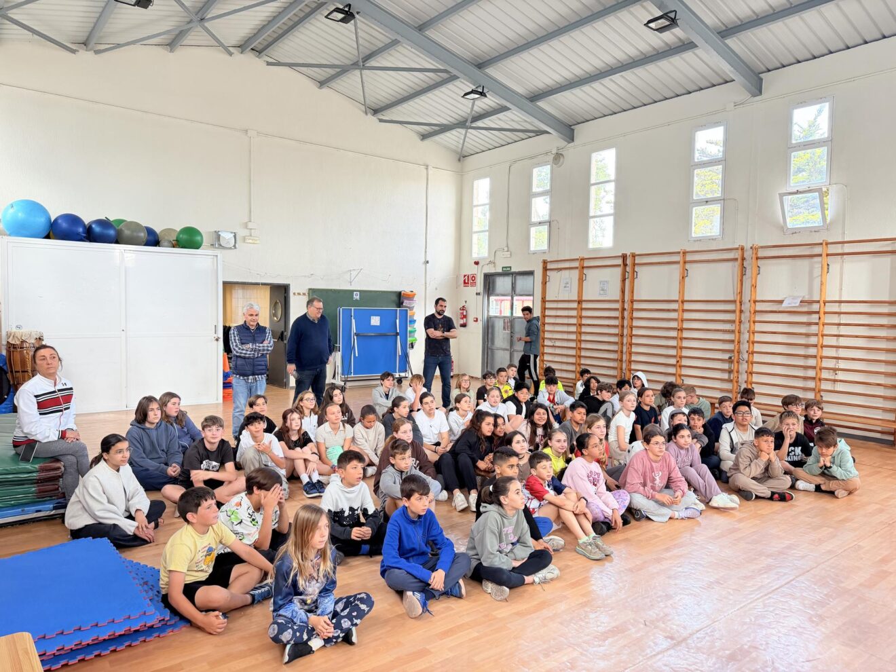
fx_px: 621
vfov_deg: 56.8
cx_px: 448
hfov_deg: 71.6
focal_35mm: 24
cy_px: 336
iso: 200
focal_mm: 6.76
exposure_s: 1/121
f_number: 1.78
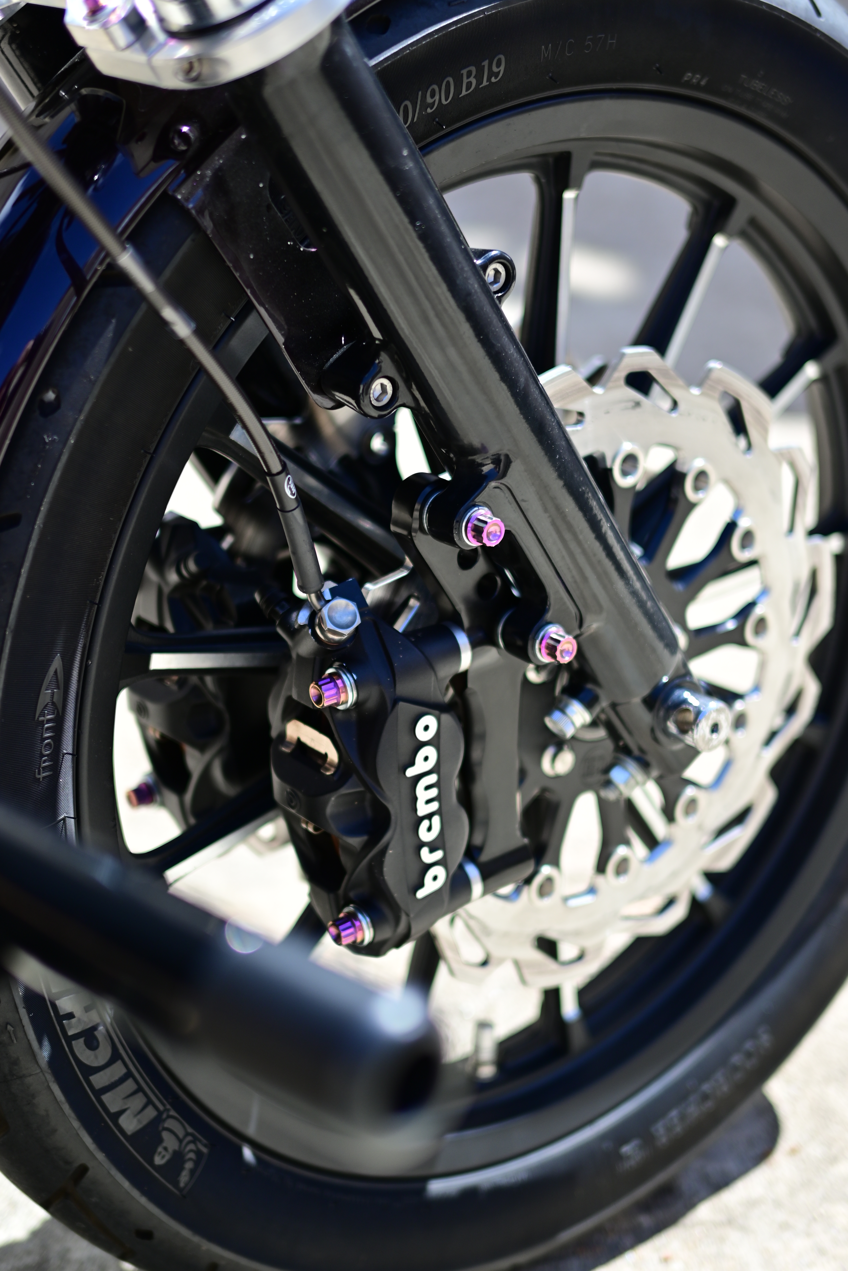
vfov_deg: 33.4
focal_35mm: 60
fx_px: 2120
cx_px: 424
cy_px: 636
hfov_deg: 22.6
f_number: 2
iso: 100
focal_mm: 40
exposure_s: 1/1600
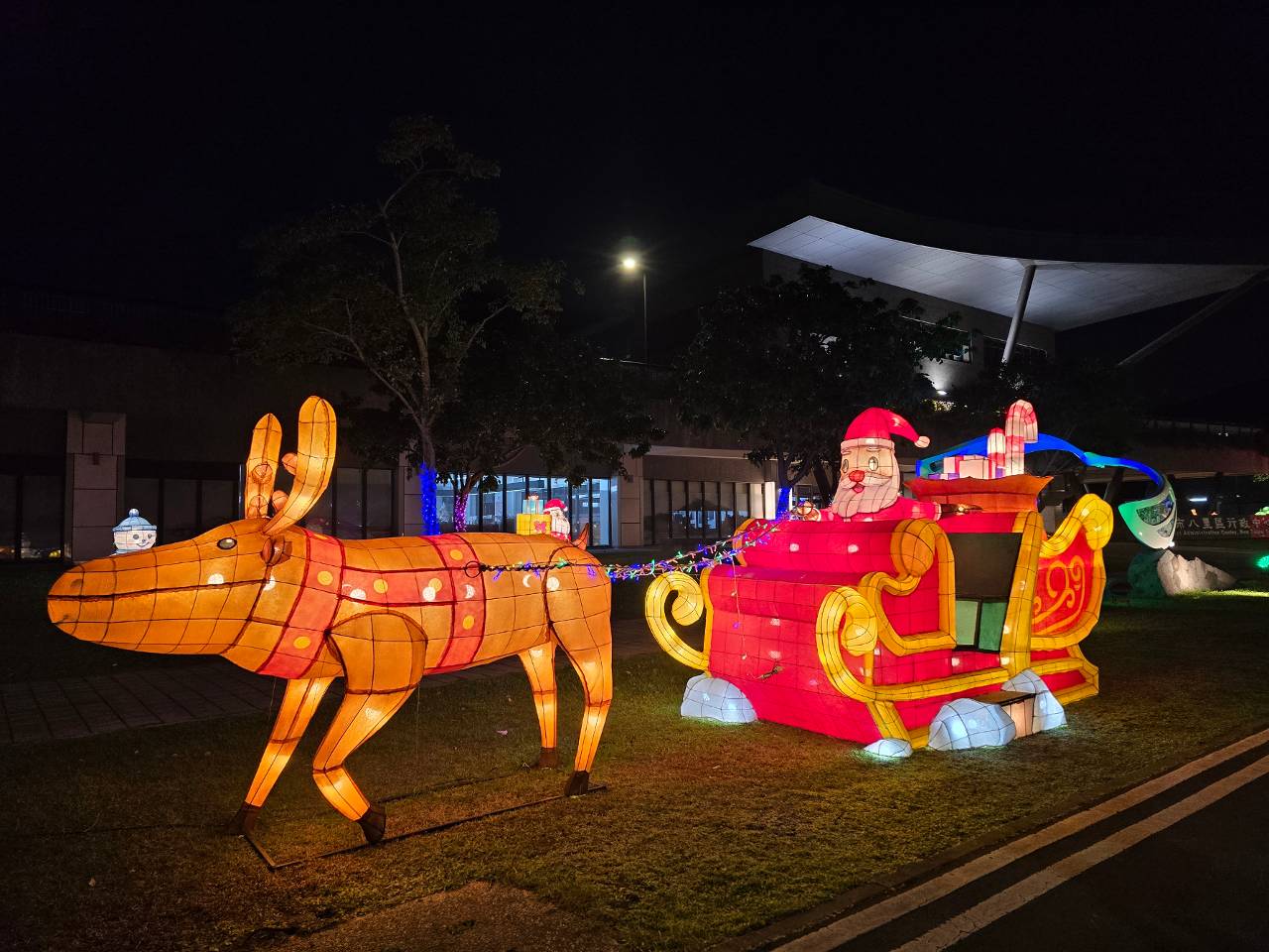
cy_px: 476
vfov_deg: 58.9
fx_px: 843
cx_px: 634
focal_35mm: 23
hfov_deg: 73.9
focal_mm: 6.3
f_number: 1.7
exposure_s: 1/120
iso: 250
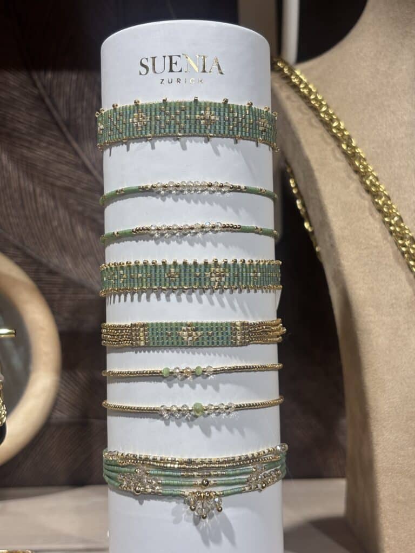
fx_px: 831
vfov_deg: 36.8
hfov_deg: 28.0
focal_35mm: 52
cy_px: 276
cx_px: 208
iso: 32
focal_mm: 5.96
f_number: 1.6
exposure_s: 1/177
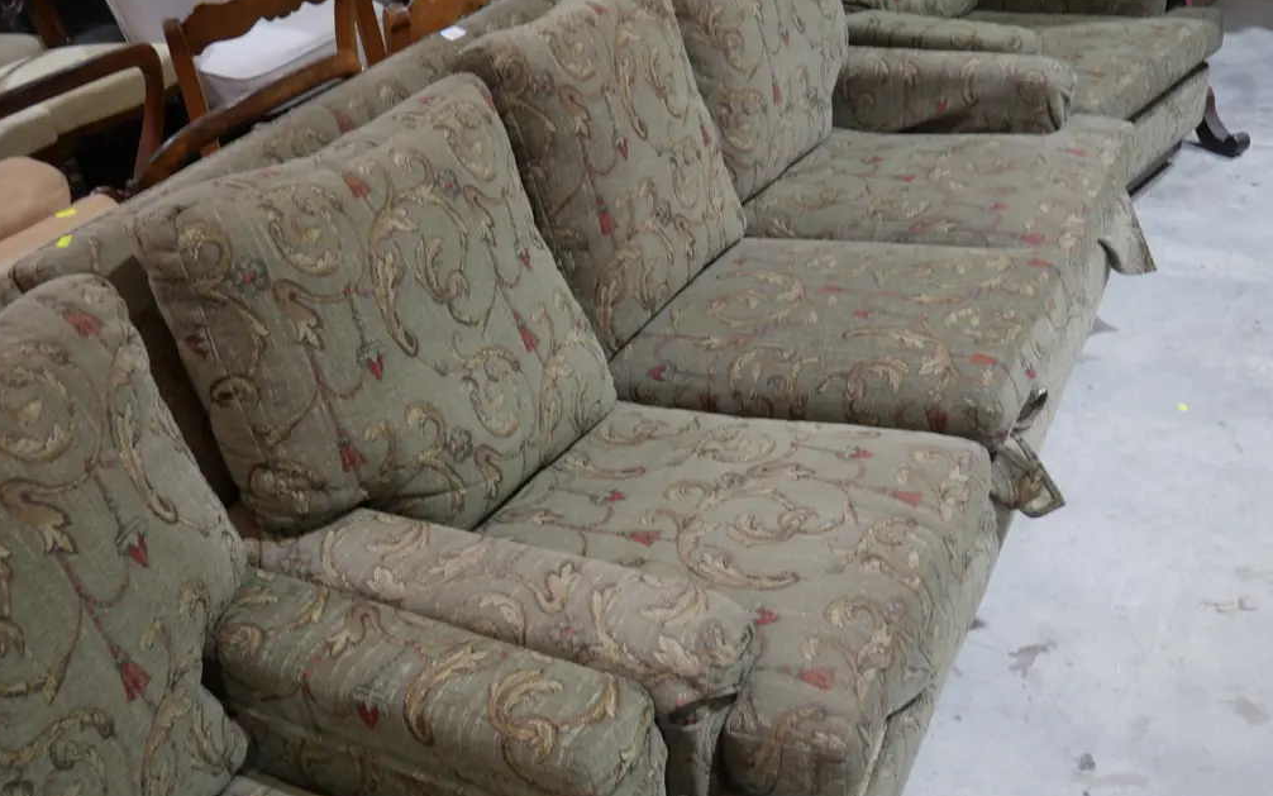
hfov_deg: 48.2
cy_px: 451
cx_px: 635
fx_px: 1423
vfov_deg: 31.2
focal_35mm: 41
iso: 320
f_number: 4.1
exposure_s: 1/60
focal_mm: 19
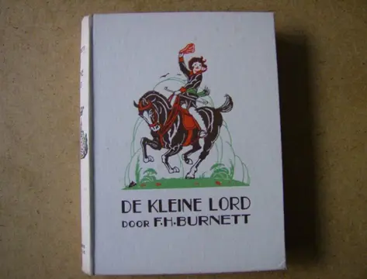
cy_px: 140
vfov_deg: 40.0
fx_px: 384
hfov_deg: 51.1
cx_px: 184
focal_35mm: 36
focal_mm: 6
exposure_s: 1/33.6
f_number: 2.8
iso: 200
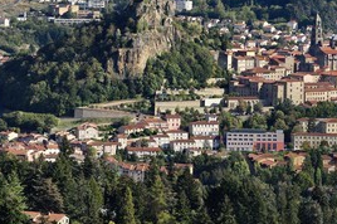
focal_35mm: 314
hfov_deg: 6.6
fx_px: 2936
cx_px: 152
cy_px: 58
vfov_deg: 4.4
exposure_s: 1/250
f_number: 11
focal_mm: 200
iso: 200
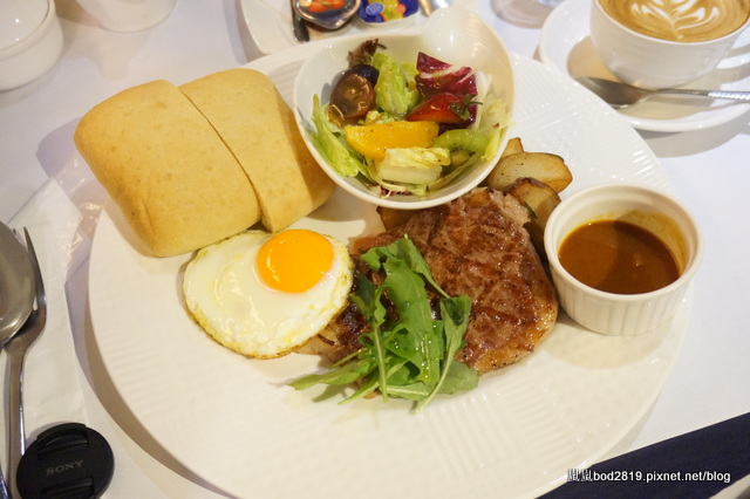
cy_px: 250
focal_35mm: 34
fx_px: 718
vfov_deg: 38.3
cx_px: 375
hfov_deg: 55.1
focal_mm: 23
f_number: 4
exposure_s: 1/30
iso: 3200
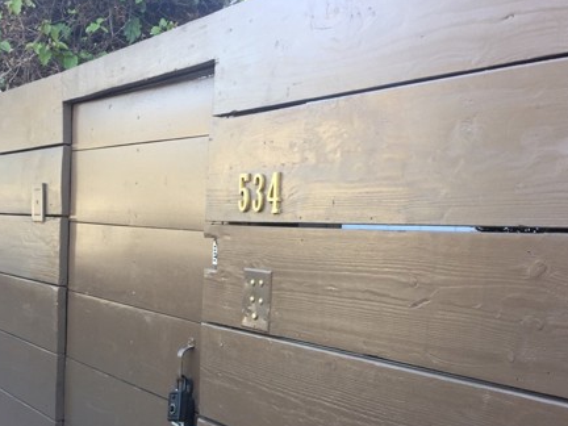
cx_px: 220
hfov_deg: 43.6
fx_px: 706
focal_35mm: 43
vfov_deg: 33.1
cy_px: 309
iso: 32
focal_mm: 4.15
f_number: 2.2
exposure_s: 1/60
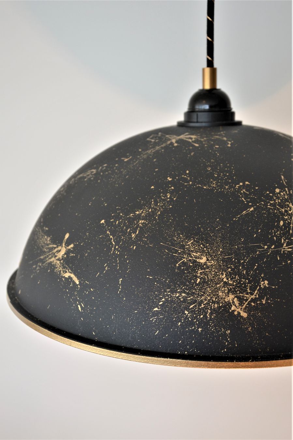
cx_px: 146
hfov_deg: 29.8
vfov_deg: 43.6
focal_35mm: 45
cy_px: 220
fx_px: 550
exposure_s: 1/125
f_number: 5.6
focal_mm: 30
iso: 400
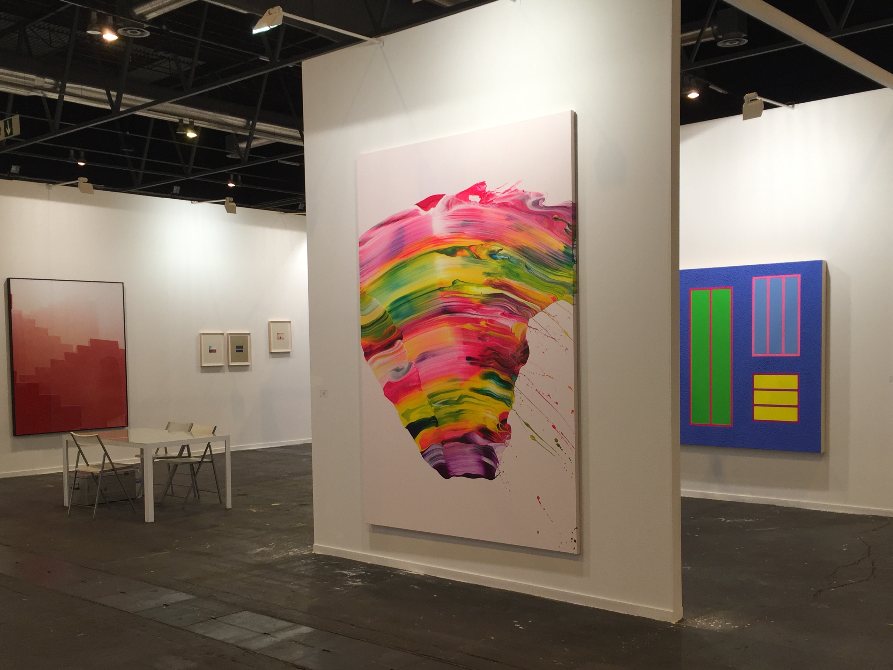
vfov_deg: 38.6
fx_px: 955
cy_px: 392
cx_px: 457
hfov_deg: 50.1
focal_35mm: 37
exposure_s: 1/50
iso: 40
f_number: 2.2
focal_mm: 4.15
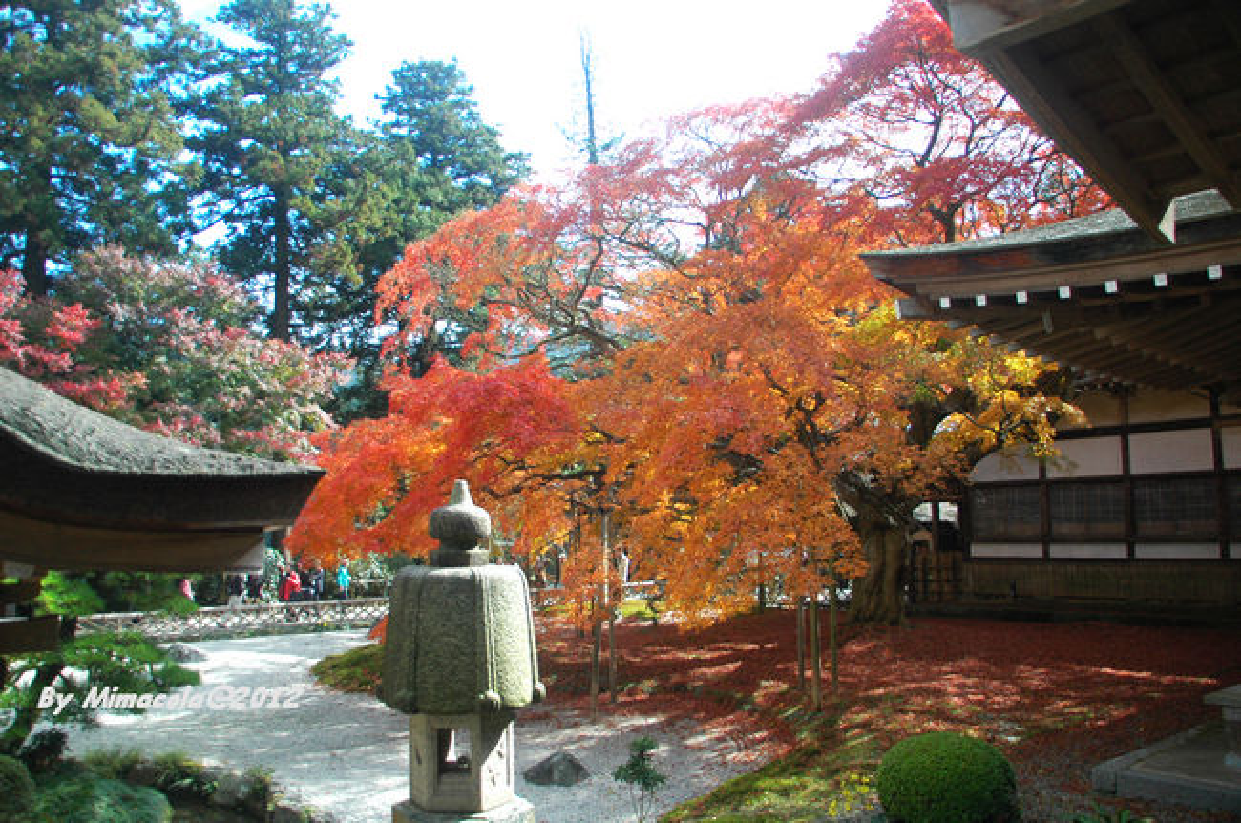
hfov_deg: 67.5
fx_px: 929
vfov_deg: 47.8
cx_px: 620
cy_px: 412
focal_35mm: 27
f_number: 4
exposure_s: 1/250
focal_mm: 18
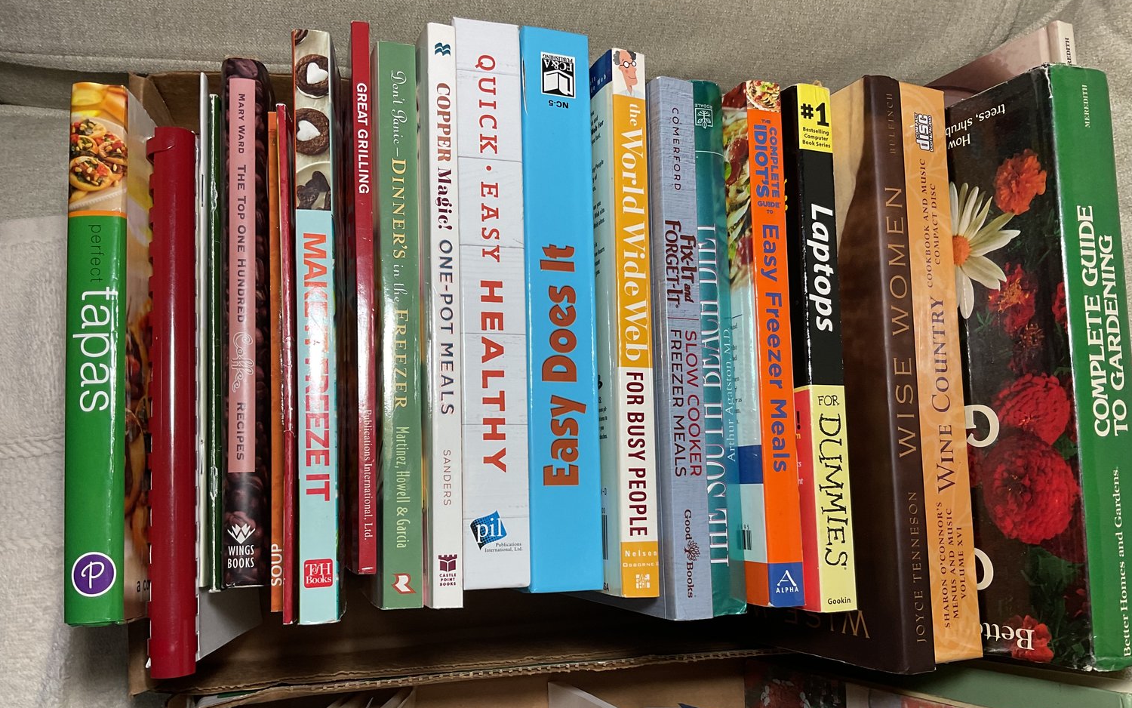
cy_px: 394
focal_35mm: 31
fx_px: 957
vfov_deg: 40.6
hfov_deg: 61.2
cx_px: 569
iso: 50
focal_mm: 3
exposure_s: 1/50
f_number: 1.8
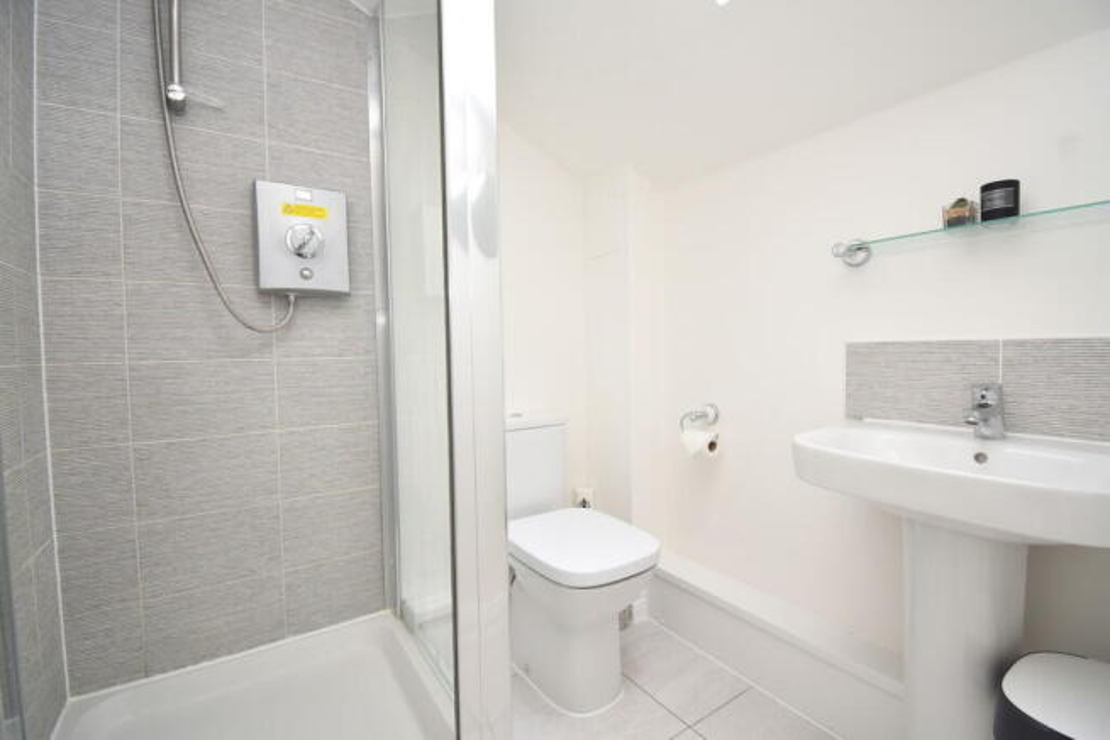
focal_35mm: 15
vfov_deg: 77.4
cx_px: 555
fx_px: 463
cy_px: 370
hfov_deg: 100.4
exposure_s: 1/200
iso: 320
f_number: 5
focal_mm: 10
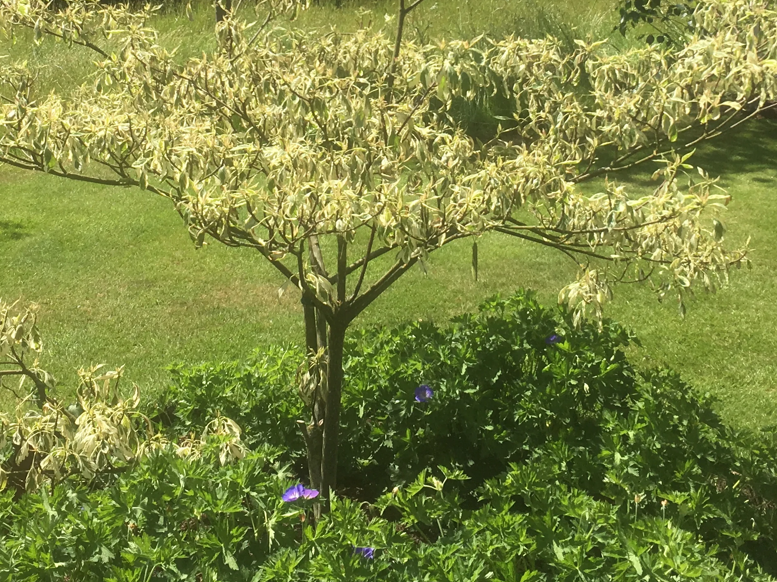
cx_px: 353
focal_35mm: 62
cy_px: -24
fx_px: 1391
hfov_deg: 31.2
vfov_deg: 22.6
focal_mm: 4.15
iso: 25
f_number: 2.2
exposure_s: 1/874
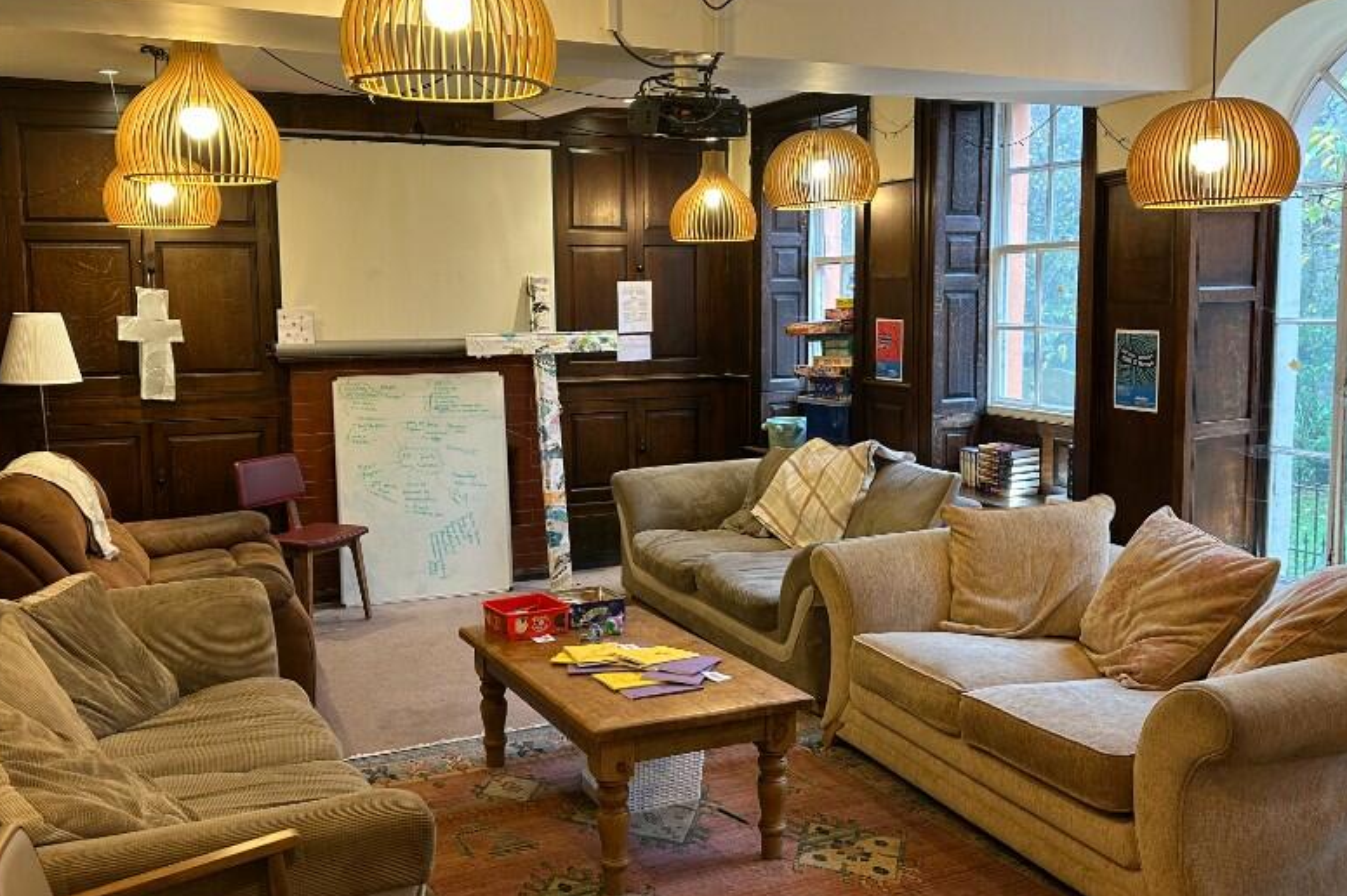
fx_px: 1234
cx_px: 669
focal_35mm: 33
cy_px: 396
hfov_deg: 57.2
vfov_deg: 39.9
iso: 125
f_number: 1.78
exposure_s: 1/50
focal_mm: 6.86
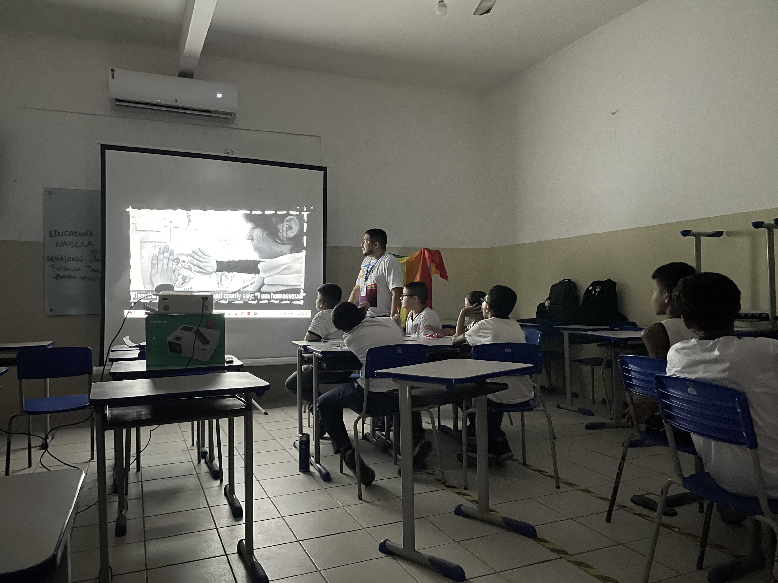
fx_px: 584
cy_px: 292
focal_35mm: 26
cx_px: 389
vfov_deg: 53.1
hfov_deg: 67.3
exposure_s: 1/17
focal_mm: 4.2
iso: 1000
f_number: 1.6
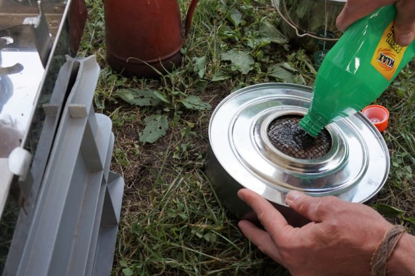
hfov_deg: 50.7
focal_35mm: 38
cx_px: 215
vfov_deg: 35.0
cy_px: 145
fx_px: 438
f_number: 4.5
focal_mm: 16
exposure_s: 1/100
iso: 100
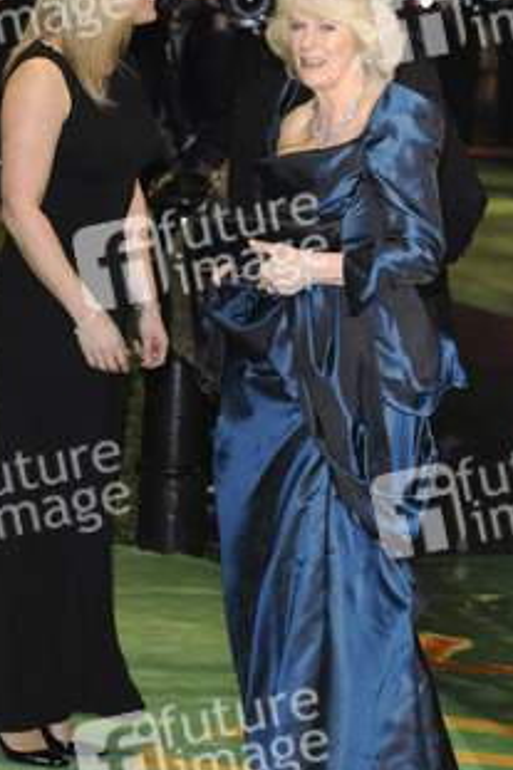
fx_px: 4130
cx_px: 274
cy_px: 376
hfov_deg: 7.1
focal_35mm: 193
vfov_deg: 10.7
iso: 400
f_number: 5
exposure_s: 1/160
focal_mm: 100
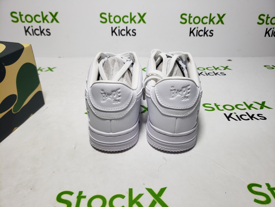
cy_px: 104
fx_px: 207
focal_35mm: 26
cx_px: 138
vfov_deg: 53.1
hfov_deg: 67.3
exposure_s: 1/531
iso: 50
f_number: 1.5
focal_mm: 4.3
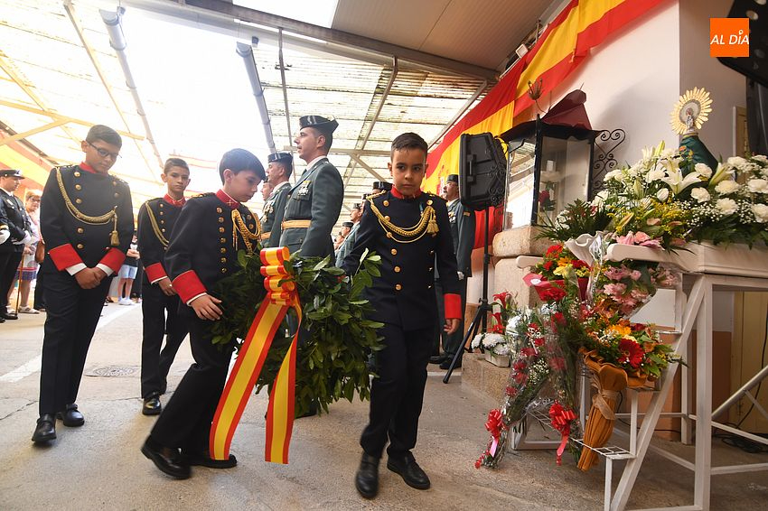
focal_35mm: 18
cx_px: 384
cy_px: 256
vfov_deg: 67.3
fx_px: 384
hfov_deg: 90.0
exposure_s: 1/125
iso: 400
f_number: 4
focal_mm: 12
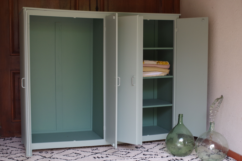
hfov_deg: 38.2
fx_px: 350
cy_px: 80
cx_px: 121
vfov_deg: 26.0
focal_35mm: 52
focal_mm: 35
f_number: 3.5
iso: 560
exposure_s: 1/30
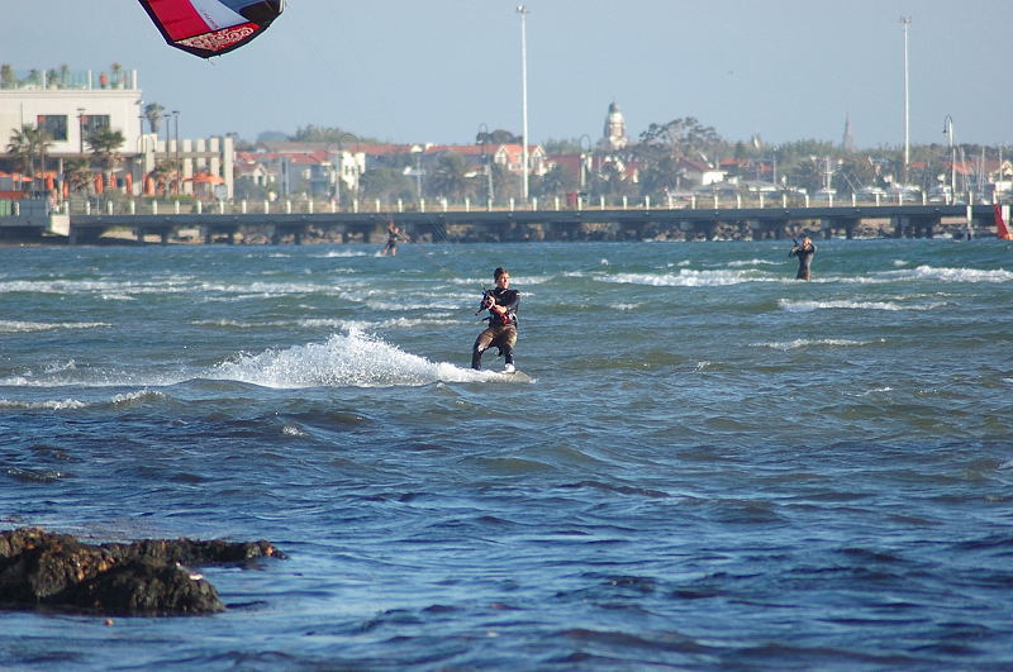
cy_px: 336
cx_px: 506
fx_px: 12644
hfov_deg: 4.6
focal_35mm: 450
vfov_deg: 3.0
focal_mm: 300
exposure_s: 1/1250
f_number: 5.6
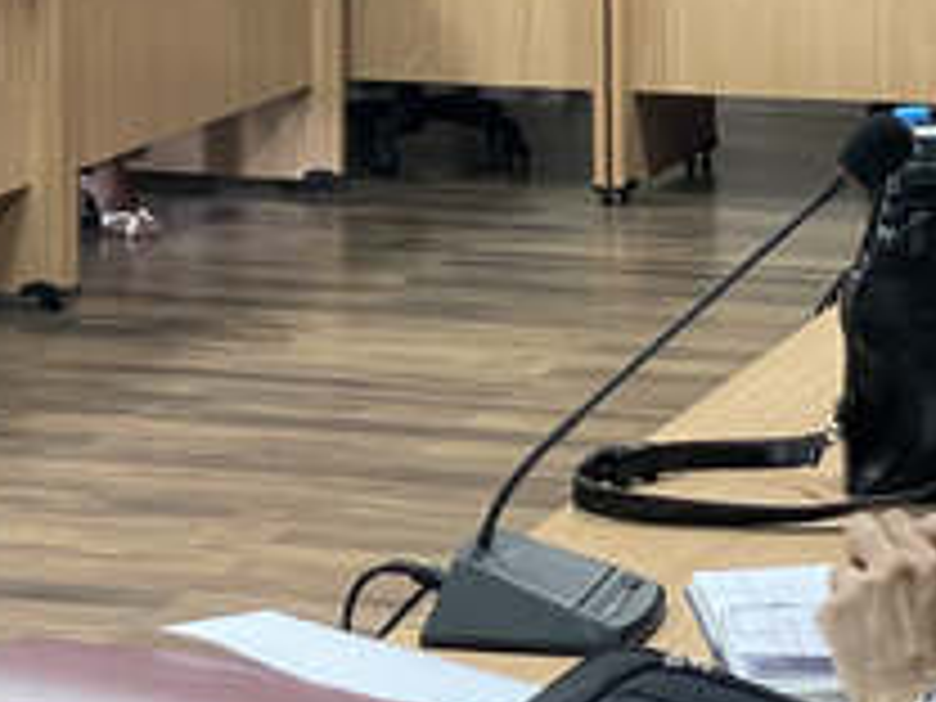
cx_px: 756
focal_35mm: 155
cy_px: -277
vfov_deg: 9.4
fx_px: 4191
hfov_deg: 12.7
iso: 500
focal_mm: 6
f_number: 2
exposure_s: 1/50
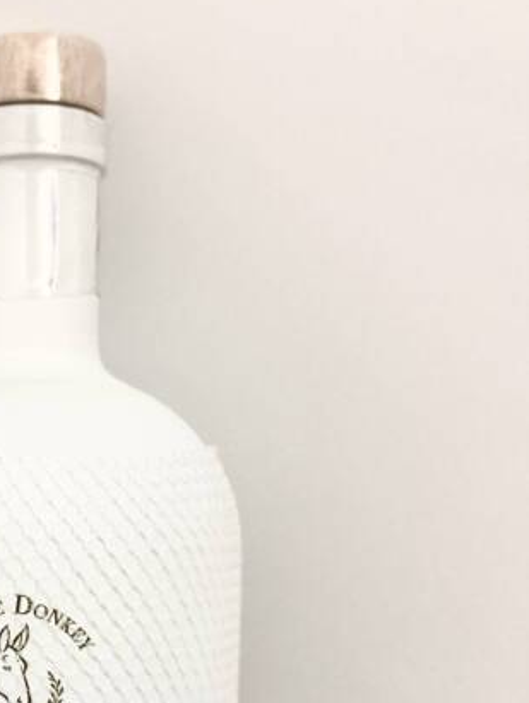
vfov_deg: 37.9
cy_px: 532
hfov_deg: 27.9
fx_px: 997
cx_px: -3
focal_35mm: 49
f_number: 1.78
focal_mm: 6.76
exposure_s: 1/50
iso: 640
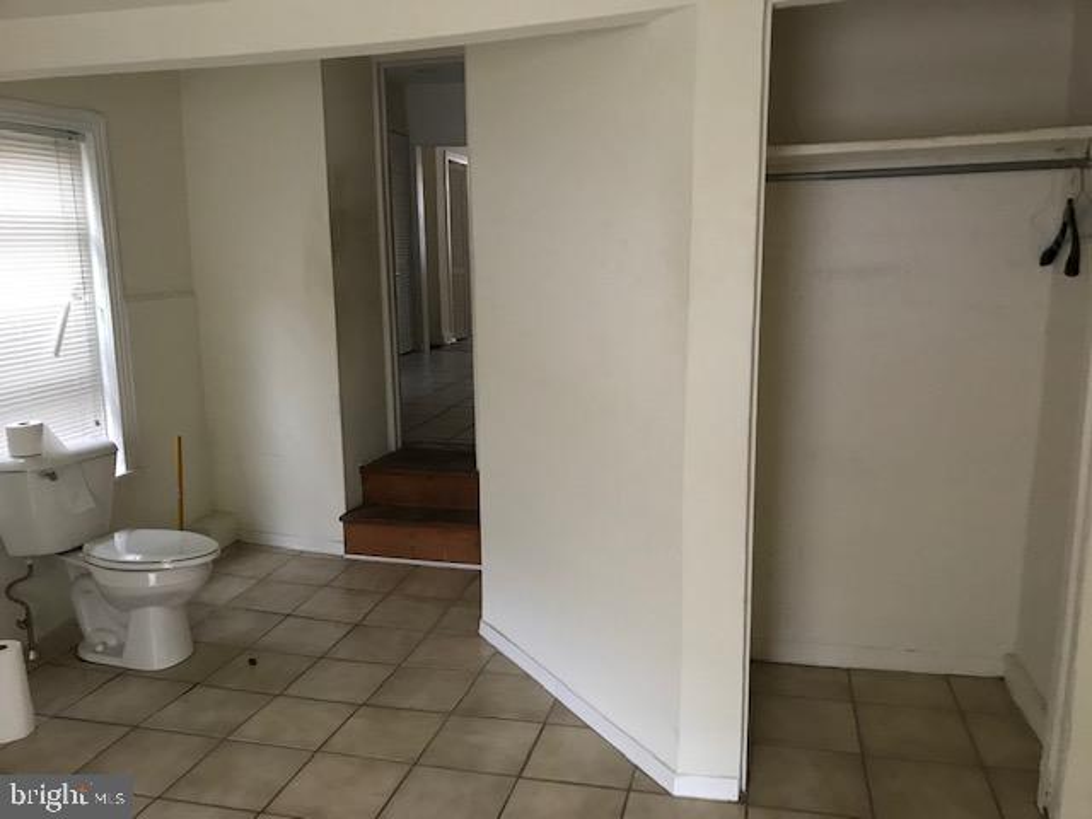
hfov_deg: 63.4
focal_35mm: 28
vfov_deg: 49.7
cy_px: 410
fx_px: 883
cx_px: 546
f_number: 1.8
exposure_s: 1/9
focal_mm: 3.99
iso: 100
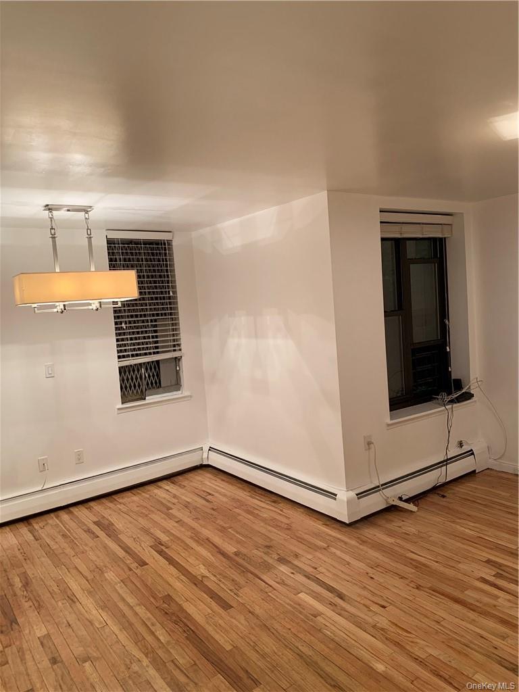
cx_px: 260
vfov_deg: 67.3
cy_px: 346
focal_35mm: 26
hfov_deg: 53.1
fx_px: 520
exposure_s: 1/60
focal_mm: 4.25
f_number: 1.8
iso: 100
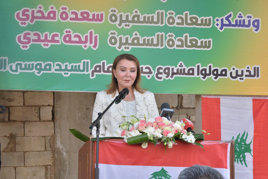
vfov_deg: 11.4
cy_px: 90
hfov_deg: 17.1
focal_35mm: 120
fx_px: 893
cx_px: 134
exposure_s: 1/160
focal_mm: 120
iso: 2500
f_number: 14
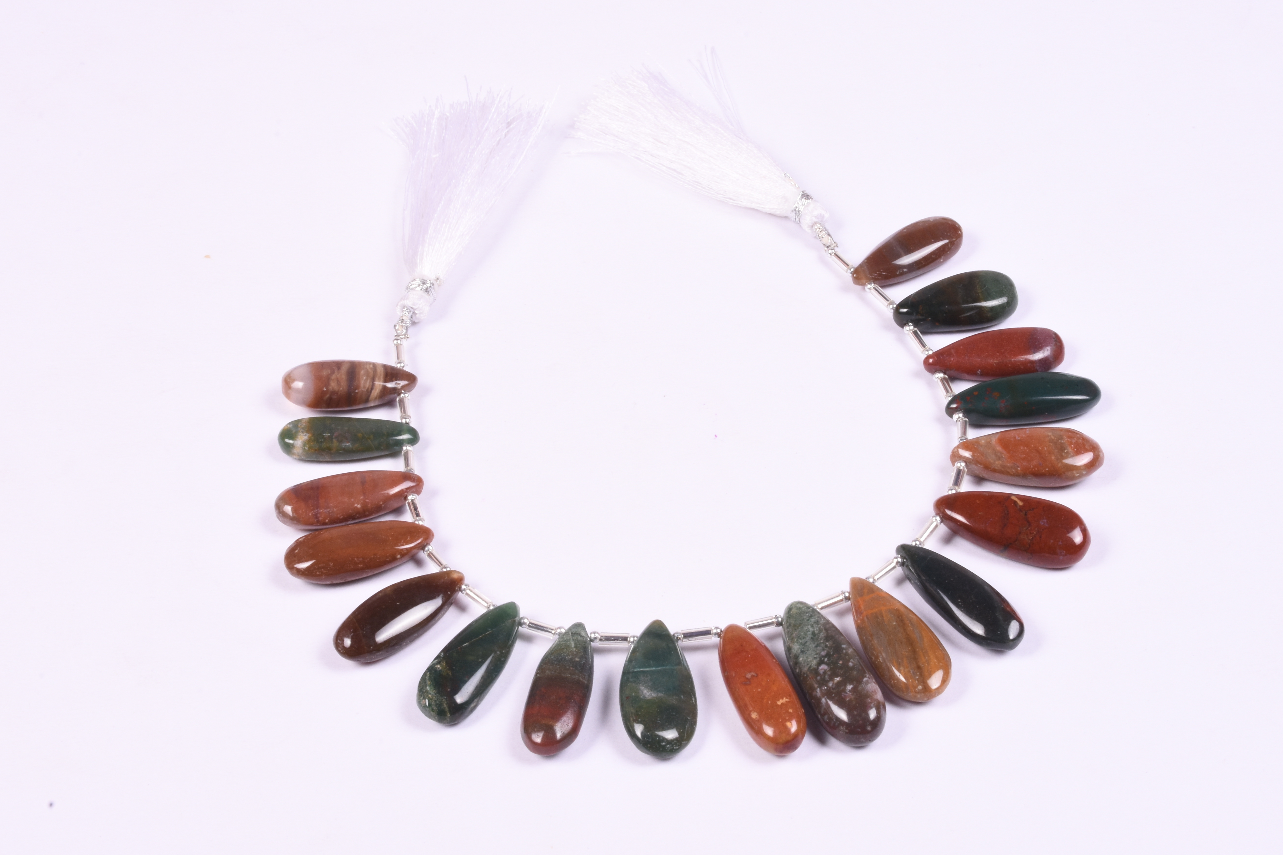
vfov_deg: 15.4
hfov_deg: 22.9
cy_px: 413
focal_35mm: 89
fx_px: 3172
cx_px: 691
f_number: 25
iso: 320
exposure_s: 1/125
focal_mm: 52
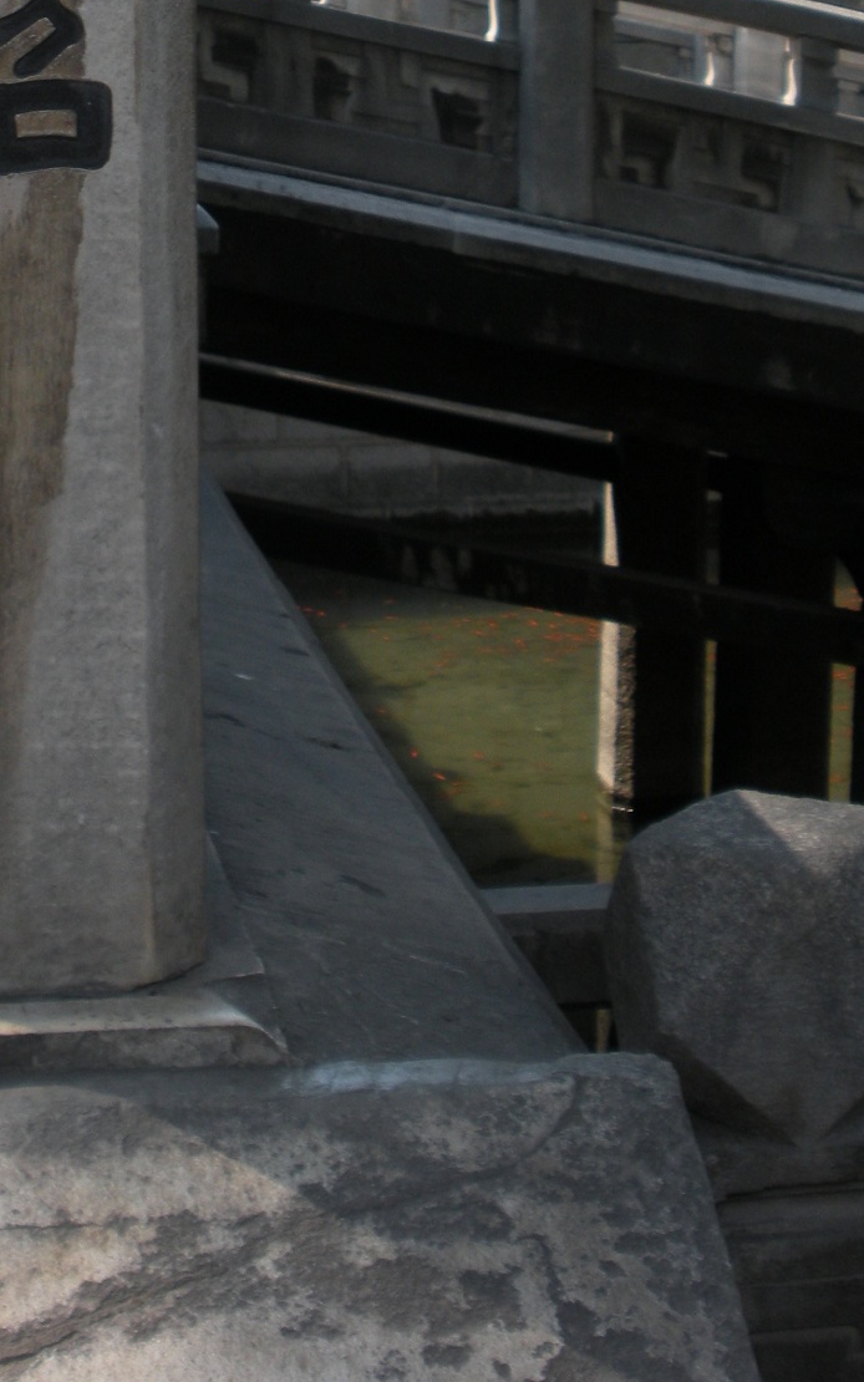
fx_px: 3164
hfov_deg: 15.4
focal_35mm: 84
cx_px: 127
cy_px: 154
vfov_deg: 24.0
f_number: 4
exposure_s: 1/218
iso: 64
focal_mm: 7.7
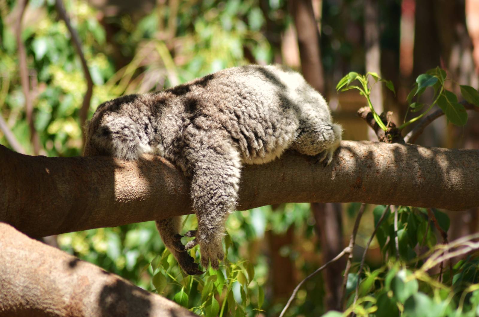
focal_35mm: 315
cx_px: 240
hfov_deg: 6.6
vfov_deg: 4.3
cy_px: 158
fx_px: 4183
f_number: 4.8
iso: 400
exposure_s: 1/1000
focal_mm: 210
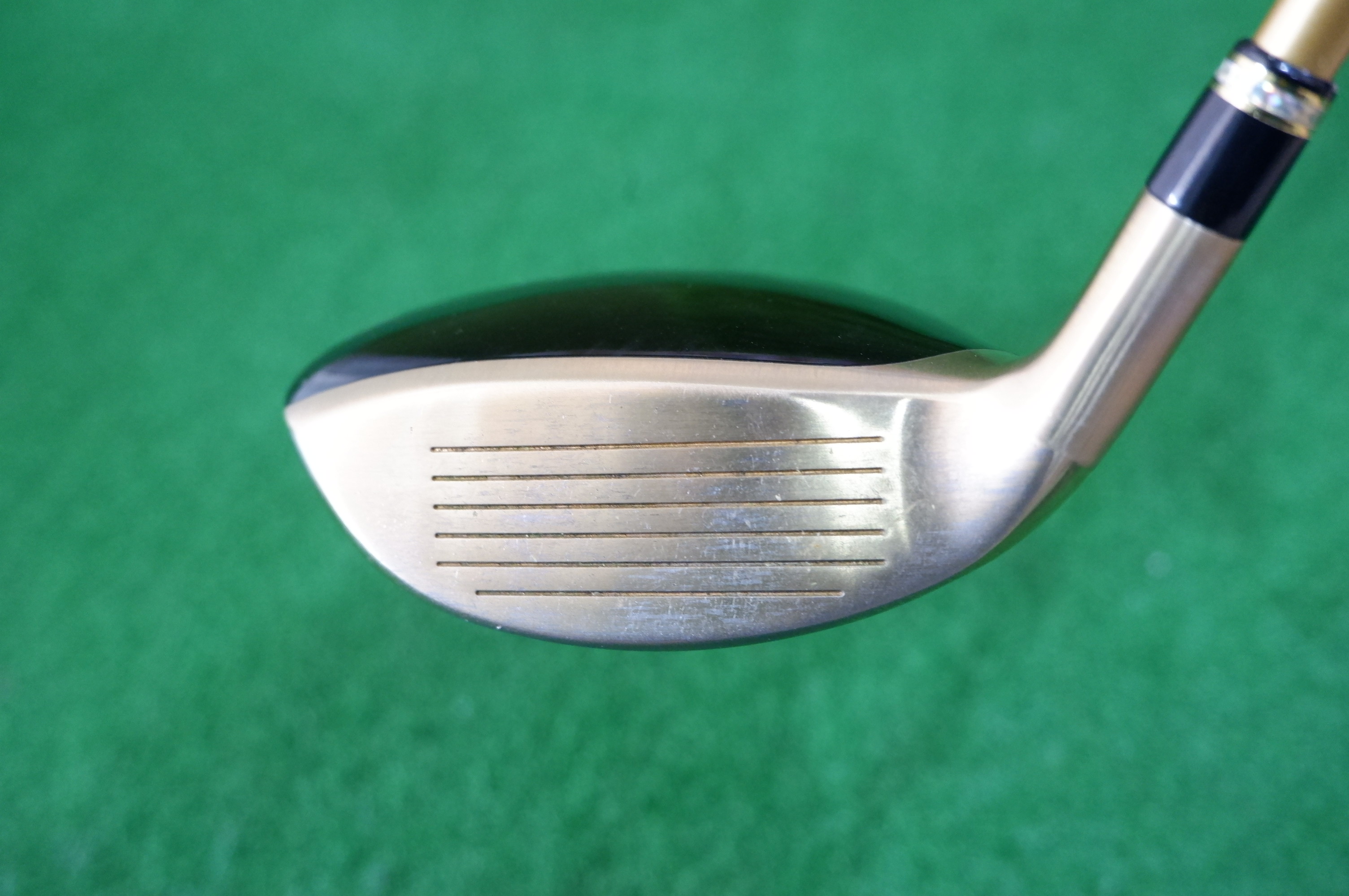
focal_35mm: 41
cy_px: 448
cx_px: 674
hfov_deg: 47.4
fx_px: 1535
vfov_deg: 32.6
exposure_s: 1/30
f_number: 4.4
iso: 3200
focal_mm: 27.1
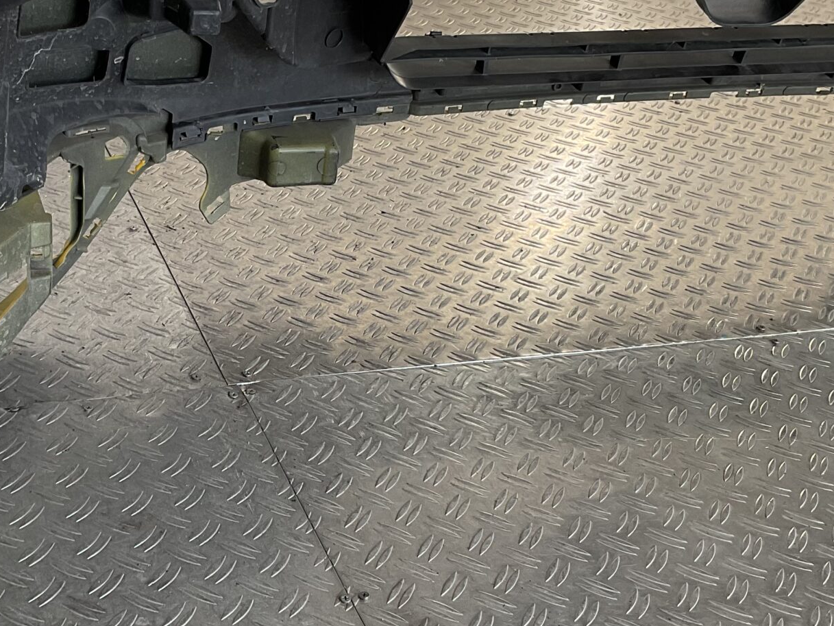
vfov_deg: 24.0
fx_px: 1470
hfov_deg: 31.4
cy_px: 262
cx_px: 266
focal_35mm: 61
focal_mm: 3
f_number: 1.8
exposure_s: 1/100
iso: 25
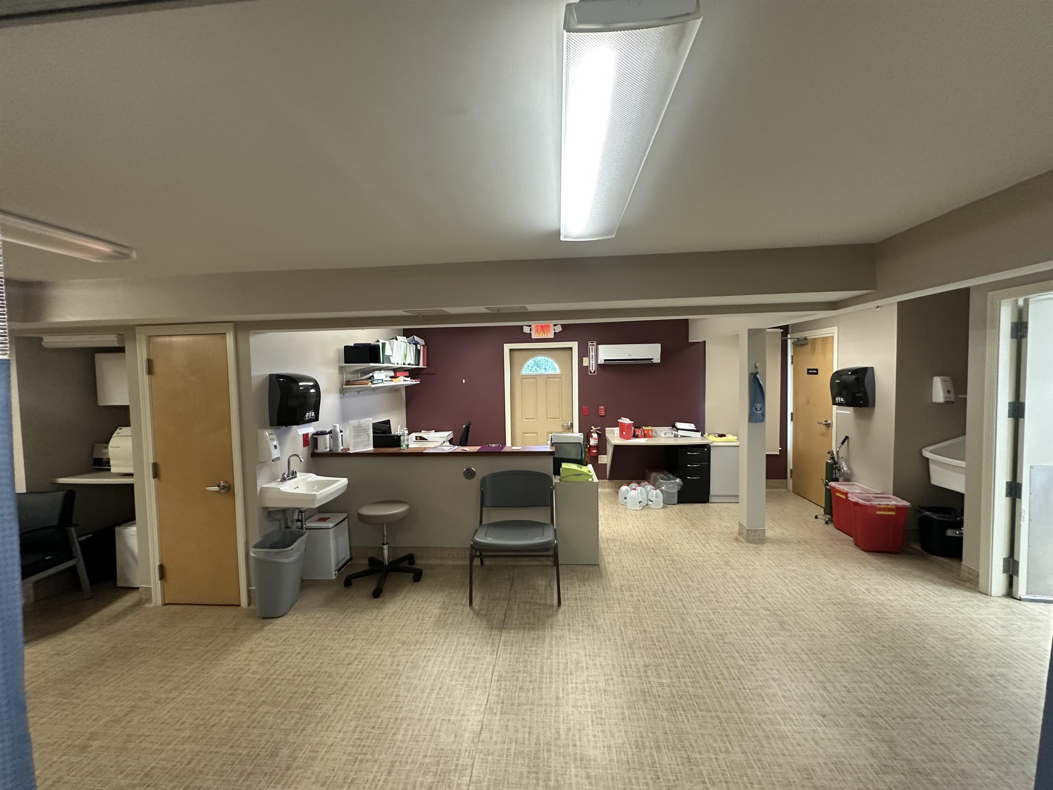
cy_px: 395
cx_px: 526
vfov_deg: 85.7
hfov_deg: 102.1
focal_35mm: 14
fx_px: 426
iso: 400
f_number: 2.2
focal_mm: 2.22
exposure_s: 1/60
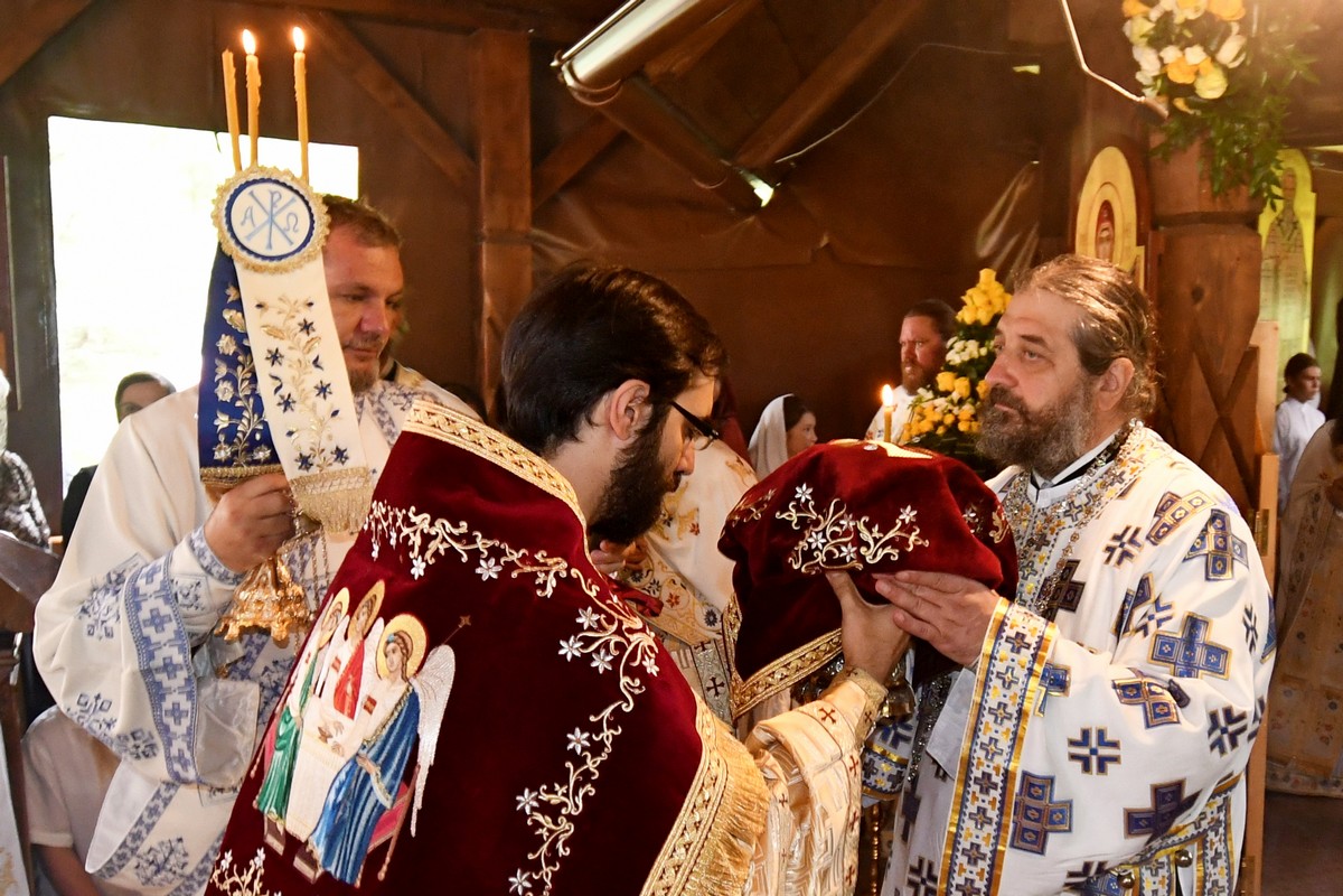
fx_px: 560
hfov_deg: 100.4
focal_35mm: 15
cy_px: 448
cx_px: 672
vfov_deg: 77.3
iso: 1250
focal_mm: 10
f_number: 4.5
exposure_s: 1/30
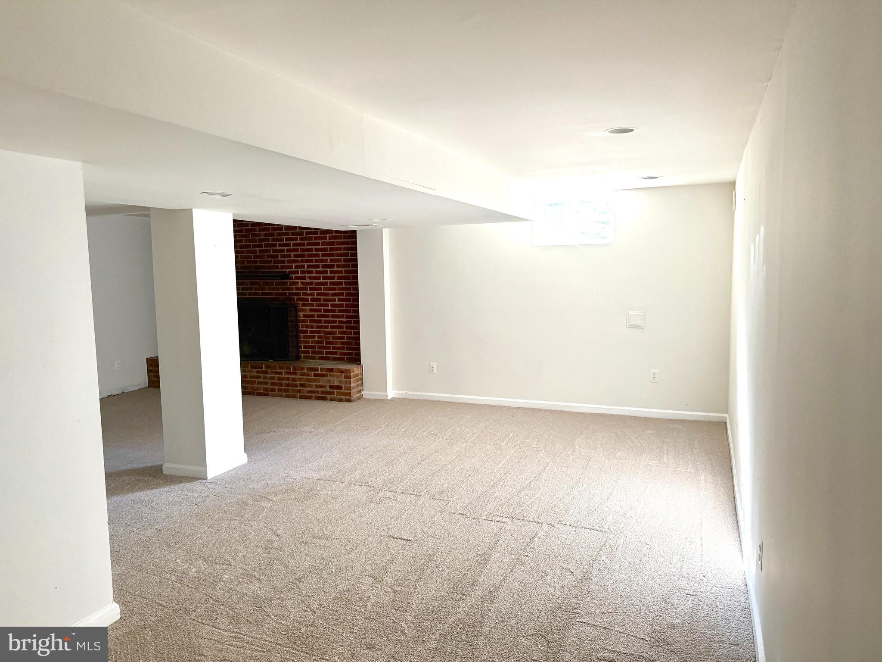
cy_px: 331
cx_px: 441
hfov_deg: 71.6
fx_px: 612
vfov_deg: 56.8
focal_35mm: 24
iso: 320
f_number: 1.78
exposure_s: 1/120
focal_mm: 6.76
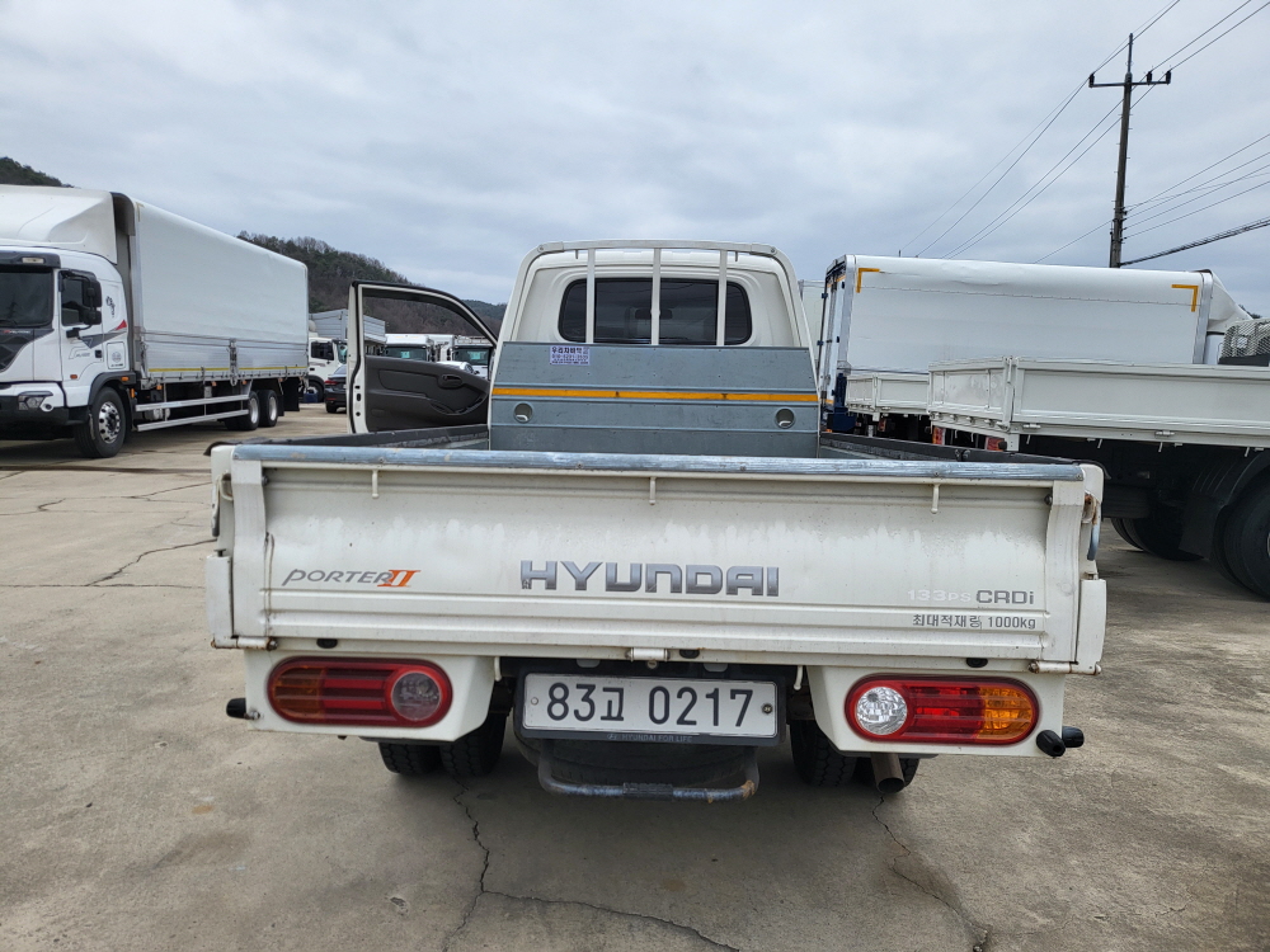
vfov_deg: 53.1
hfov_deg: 67.3
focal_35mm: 26
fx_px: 954
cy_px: 476
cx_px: 635
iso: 50
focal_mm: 4.25
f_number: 1.8
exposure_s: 1/843
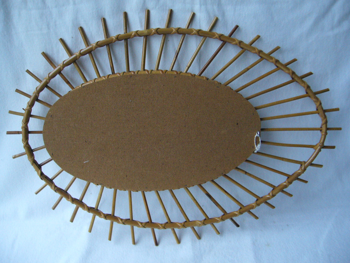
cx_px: 175
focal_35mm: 35
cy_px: 132
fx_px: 354
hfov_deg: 52.6
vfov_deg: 40.7
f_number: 2.8
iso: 200
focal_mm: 5.8
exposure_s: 1/8
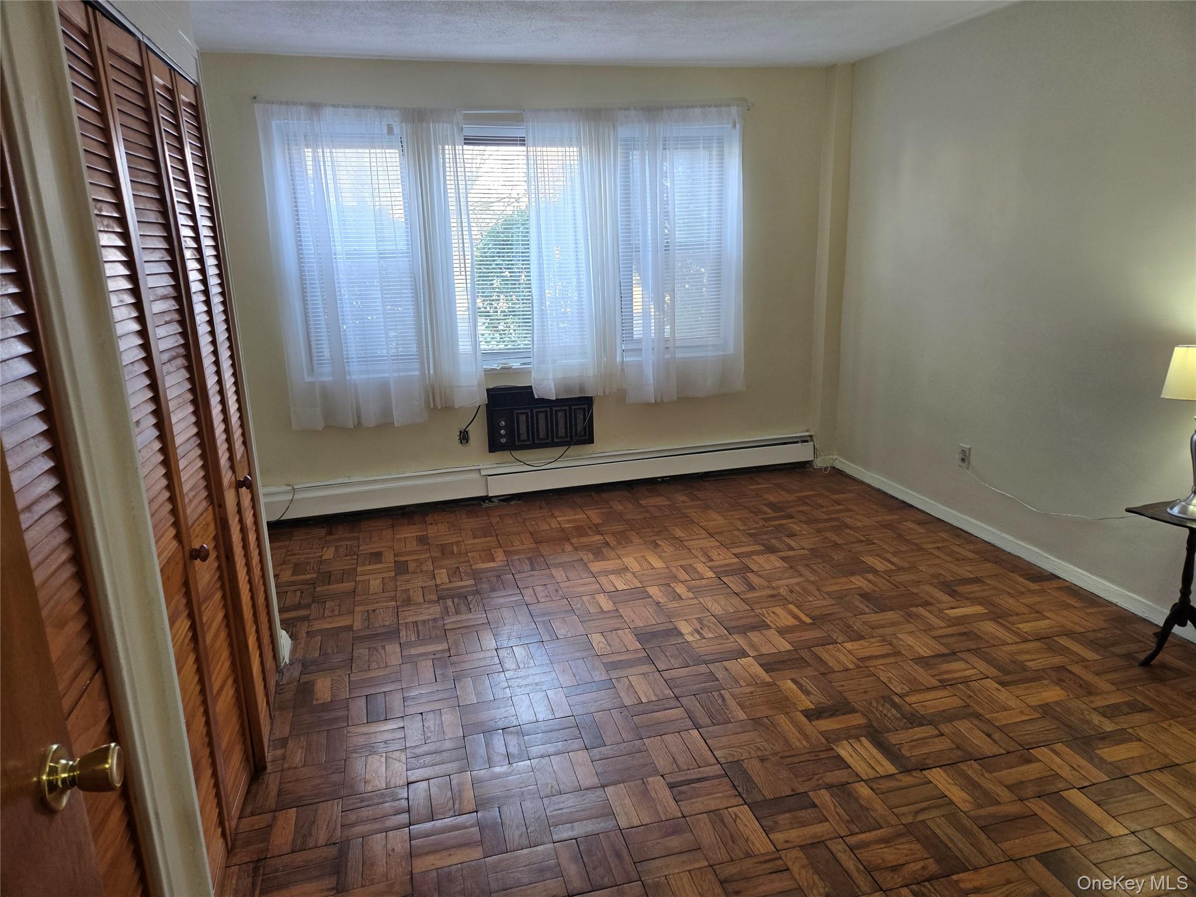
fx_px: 795
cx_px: 598
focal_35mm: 23
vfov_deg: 58.9
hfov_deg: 73.9
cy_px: 448
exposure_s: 1/120
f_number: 1.8
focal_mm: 5.4
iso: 125
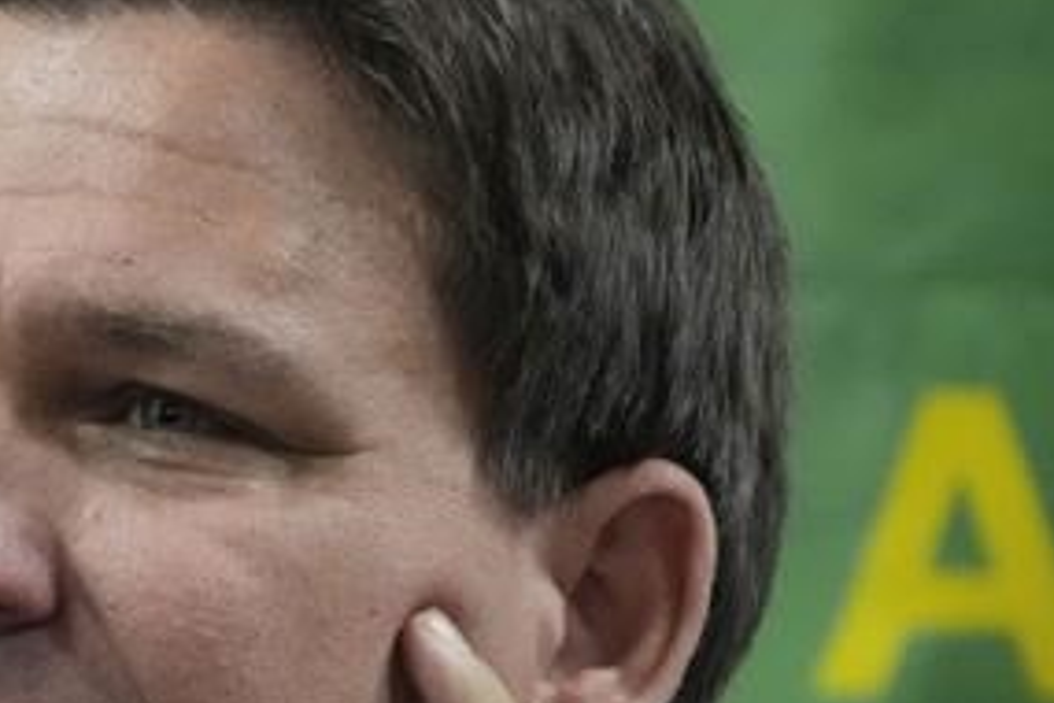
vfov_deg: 1.0
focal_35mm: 1367
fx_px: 40020
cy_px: 579
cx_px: 7
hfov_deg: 1.5
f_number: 5.6
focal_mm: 400
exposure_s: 1/200
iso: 8000
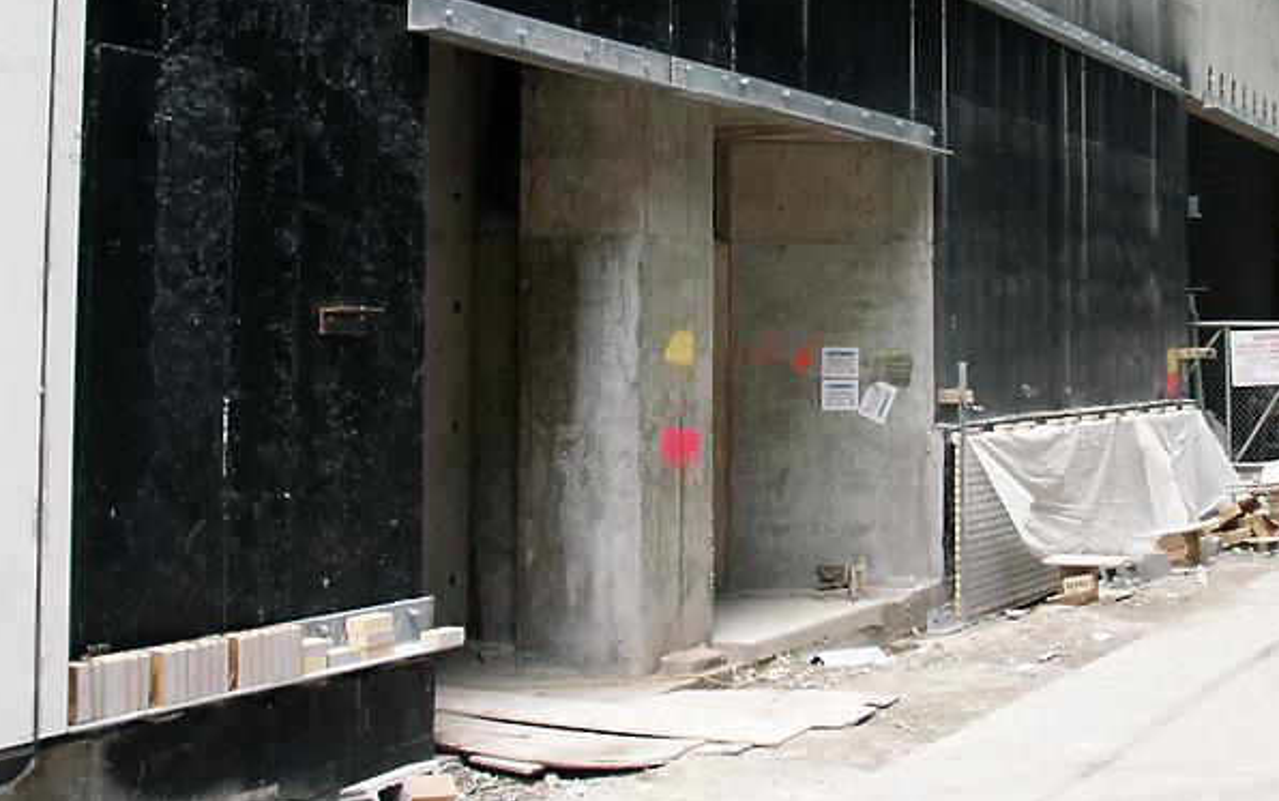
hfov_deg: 36.0
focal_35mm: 56
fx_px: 1953
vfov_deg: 22.9
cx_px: 828
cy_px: 196
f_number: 3
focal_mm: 7.18
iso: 80
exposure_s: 1/45
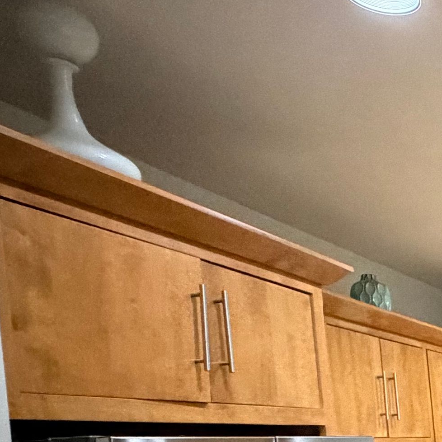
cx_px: 802
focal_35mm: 51
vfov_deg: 30.7
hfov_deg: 21.4
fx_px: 737
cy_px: 456
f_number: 2.2
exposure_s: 1/40
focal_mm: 2.22
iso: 1250
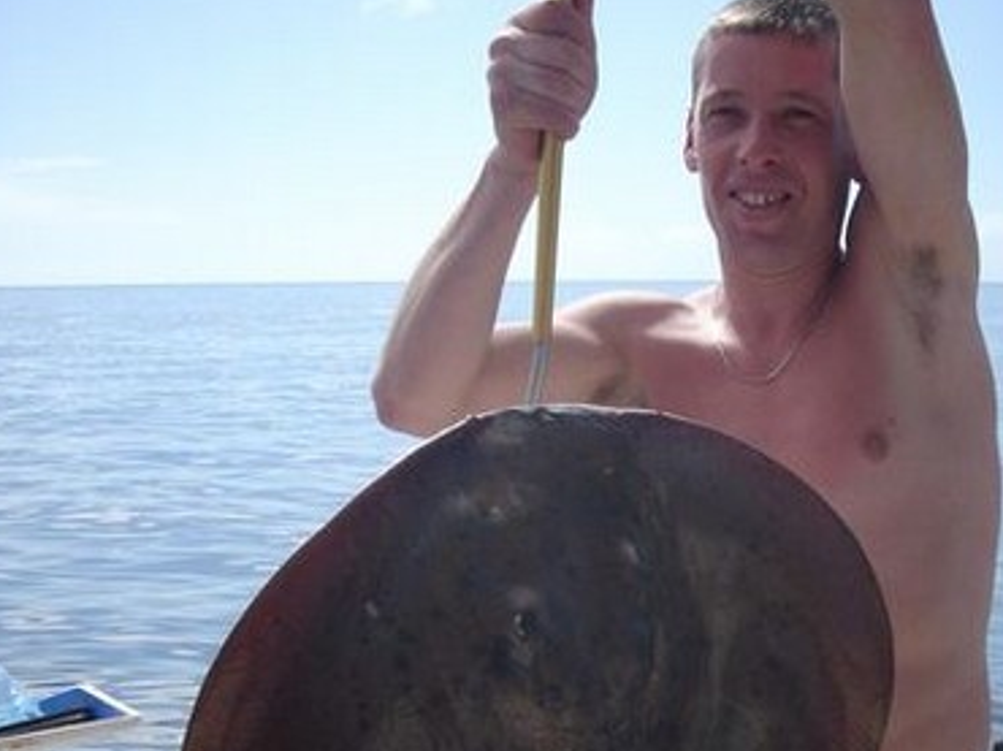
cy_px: 577
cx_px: 561
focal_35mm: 63
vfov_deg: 23.0
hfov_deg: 30.7
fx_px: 1824
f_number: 5.6
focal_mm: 6.2
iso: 64
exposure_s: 1/324
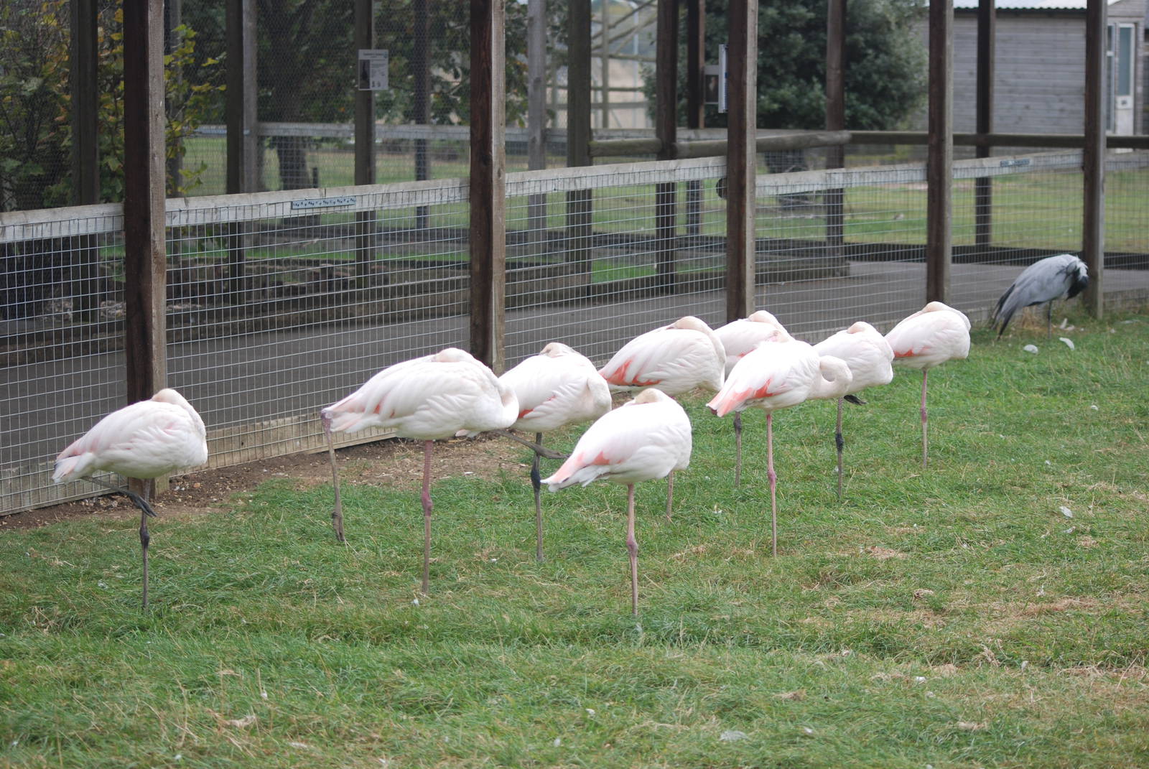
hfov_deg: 19.4
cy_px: 384
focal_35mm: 105
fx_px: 3355
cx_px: 574
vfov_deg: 13.1
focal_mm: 70
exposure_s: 1/320
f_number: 4.5
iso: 200
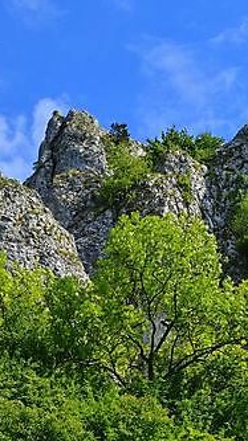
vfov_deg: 25.0
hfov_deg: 13.9
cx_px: 273
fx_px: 995
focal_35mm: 85
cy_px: 241
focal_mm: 30
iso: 100
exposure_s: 1/60
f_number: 16
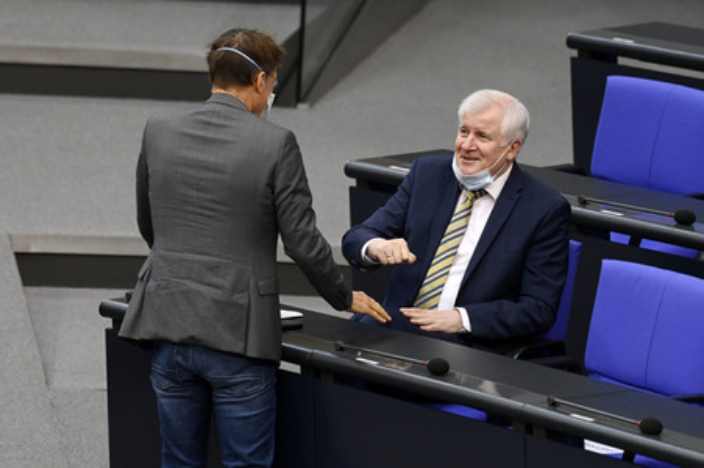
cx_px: 352
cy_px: 234
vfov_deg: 4.0
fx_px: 6644
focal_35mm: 340
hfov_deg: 6.1
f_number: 5.6
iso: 5000
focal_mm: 340
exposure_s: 1/320
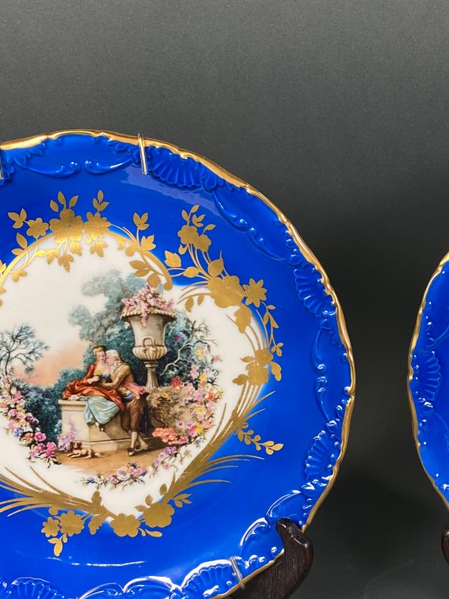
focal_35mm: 52
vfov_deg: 36.5
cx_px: 388
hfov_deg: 27.2
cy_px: 387
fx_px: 900
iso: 80
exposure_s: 1/120
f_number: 1.8
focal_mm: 4.25
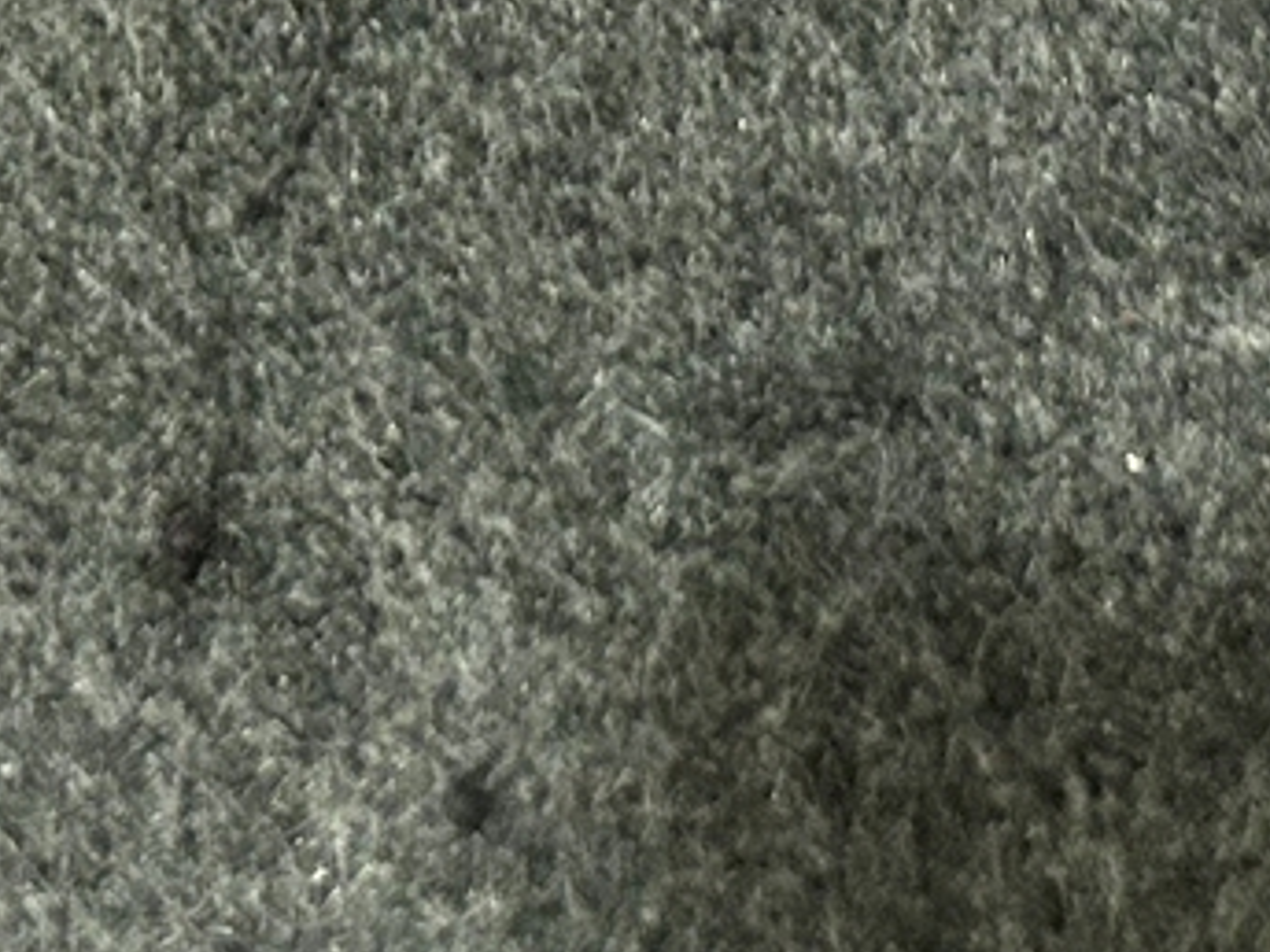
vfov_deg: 8.4
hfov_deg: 13.0
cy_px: -1801
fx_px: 5540
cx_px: 314
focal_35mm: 151
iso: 100
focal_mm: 5.7
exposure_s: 1/100
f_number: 1.5
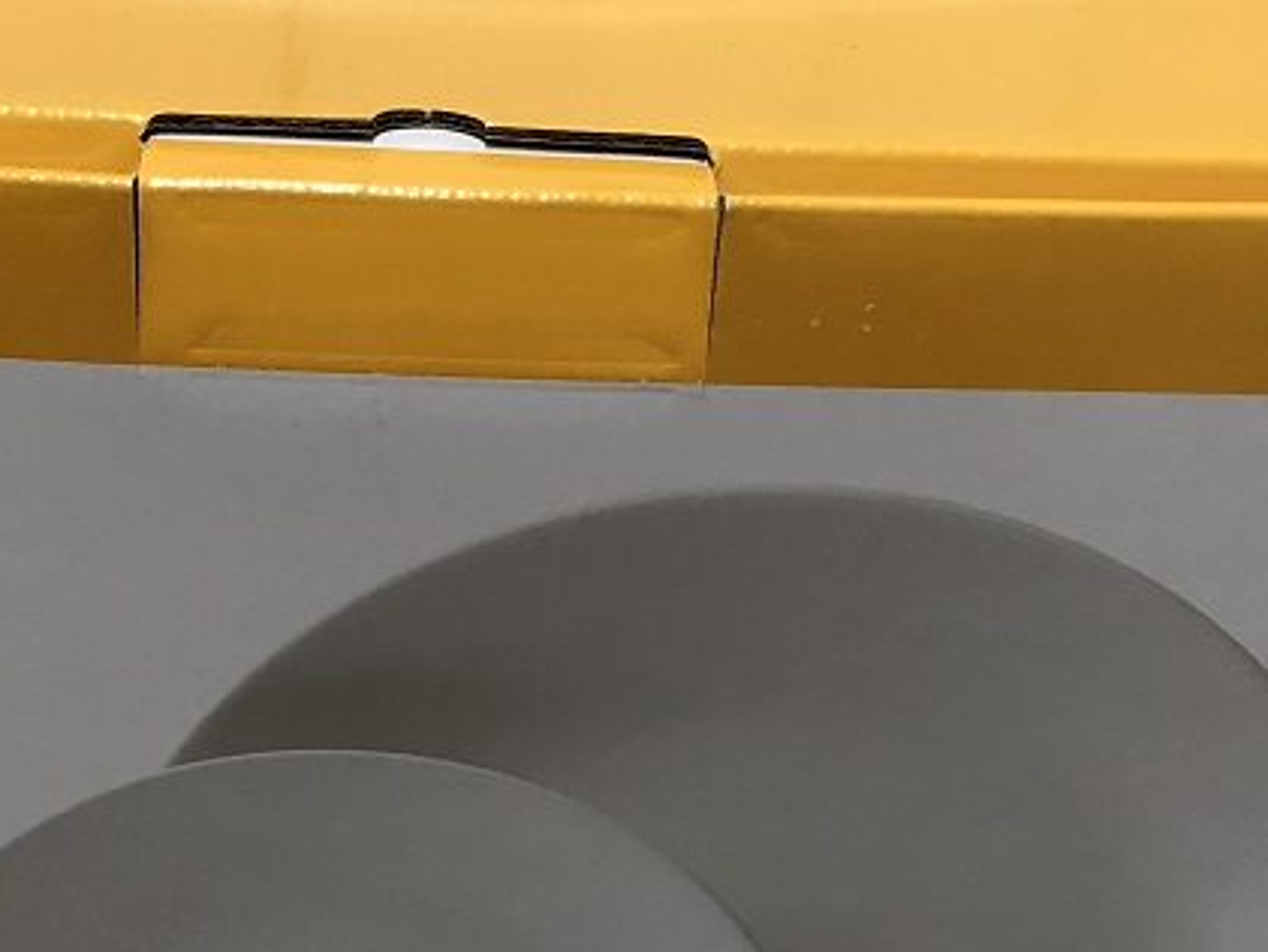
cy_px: 747
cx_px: 425
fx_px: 2455
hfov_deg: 28.8
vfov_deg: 21.7
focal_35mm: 67
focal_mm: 3.99
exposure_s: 1/17
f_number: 1.8
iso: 100
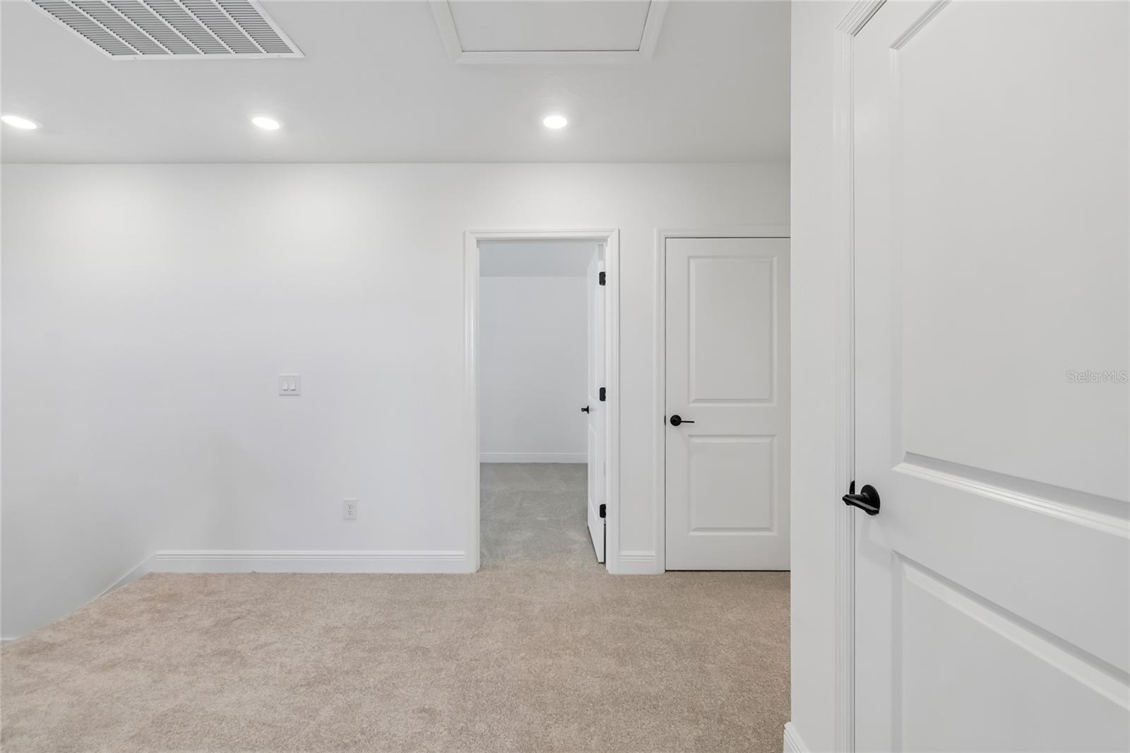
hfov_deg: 100.4
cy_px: 376
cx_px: 565
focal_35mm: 15
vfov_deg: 77.3
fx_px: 471
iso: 100
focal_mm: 10
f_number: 7.1
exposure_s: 1/10
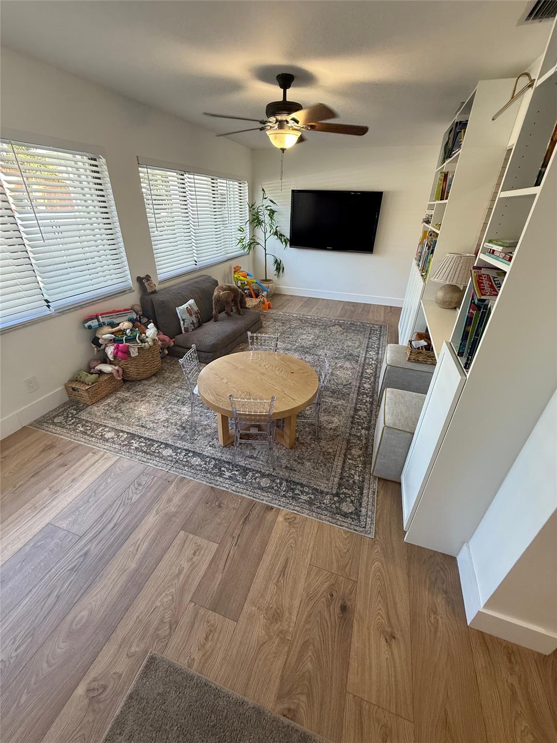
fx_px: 300
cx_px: 278
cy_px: 372
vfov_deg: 102.1
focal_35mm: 14
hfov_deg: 85.7
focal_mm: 2.22
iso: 200
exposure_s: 1/120
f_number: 2.2
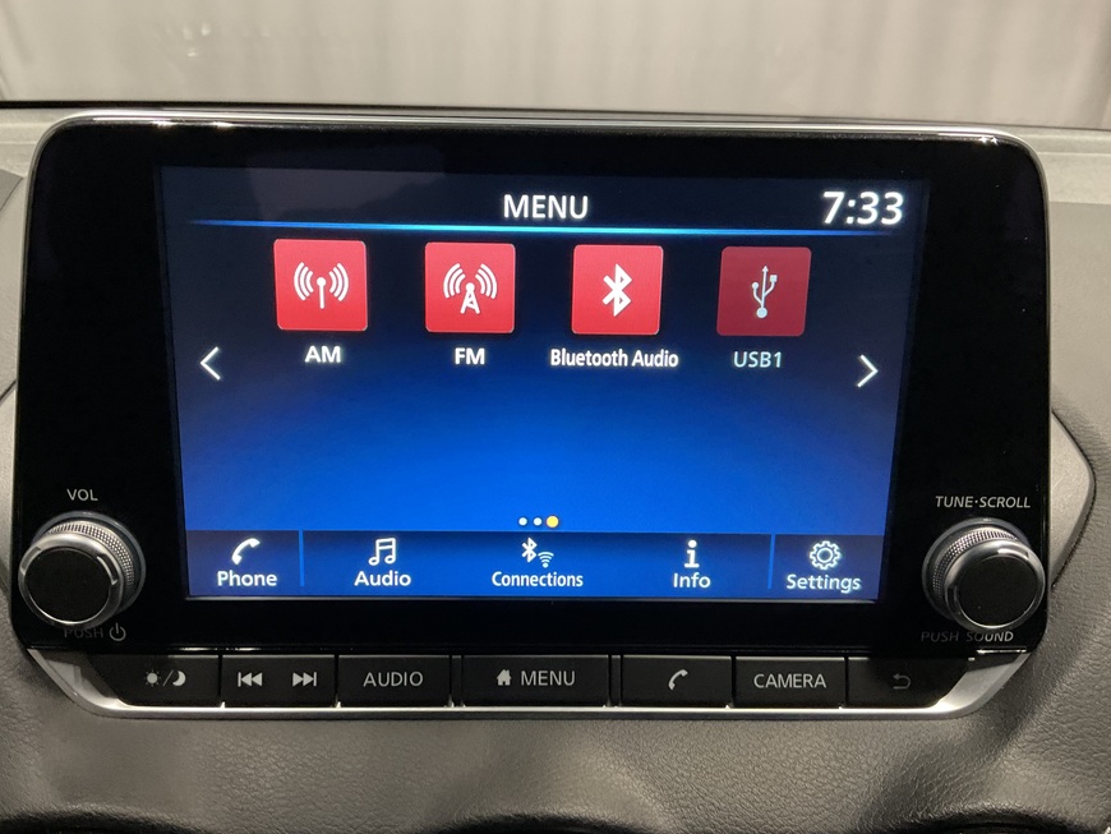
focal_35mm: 32
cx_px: 522
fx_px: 1027
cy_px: 413
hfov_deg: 56.8
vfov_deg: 44.2
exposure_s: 1/60
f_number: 1.8
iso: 160
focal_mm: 3
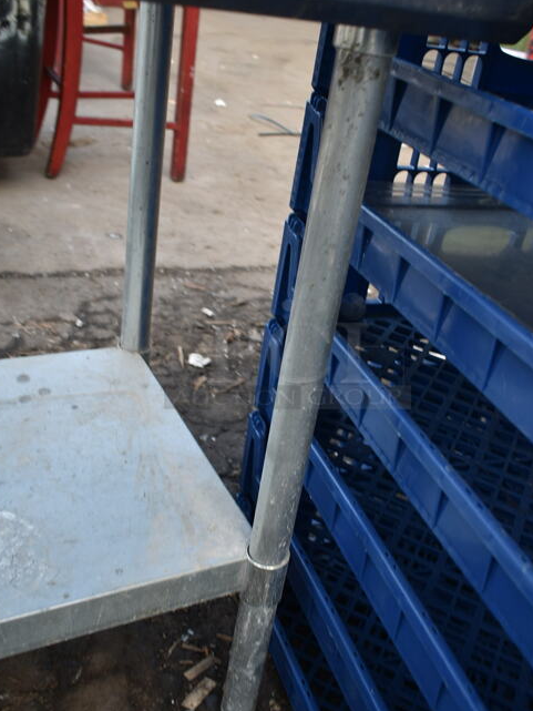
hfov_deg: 38.7
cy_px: 351
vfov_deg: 50.1
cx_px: 288
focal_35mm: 37
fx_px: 759
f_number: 4
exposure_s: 1/60
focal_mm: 18
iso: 100
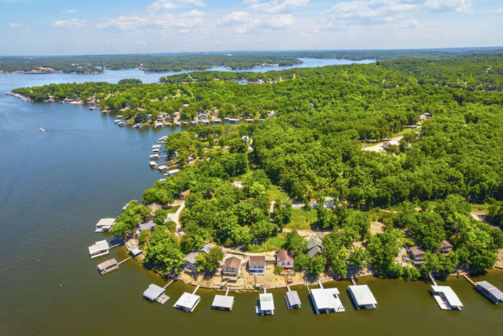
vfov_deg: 57.2
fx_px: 307
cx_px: 252
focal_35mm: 22
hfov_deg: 78.6
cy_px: 168
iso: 100
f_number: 2.8
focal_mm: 8.38
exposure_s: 1/240
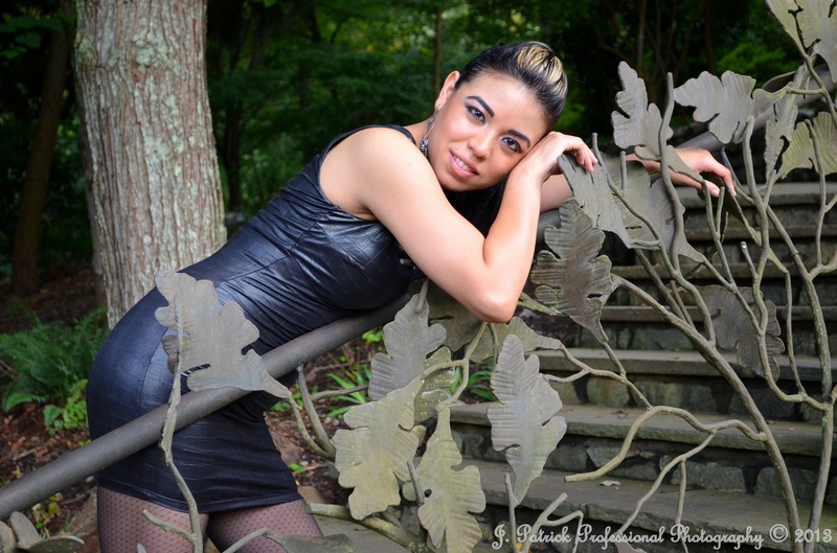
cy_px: 276
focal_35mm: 68
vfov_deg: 20.1
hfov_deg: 29.9
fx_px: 1565
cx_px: 418
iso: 720
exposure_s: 1/60
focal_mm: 45
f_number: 5.3
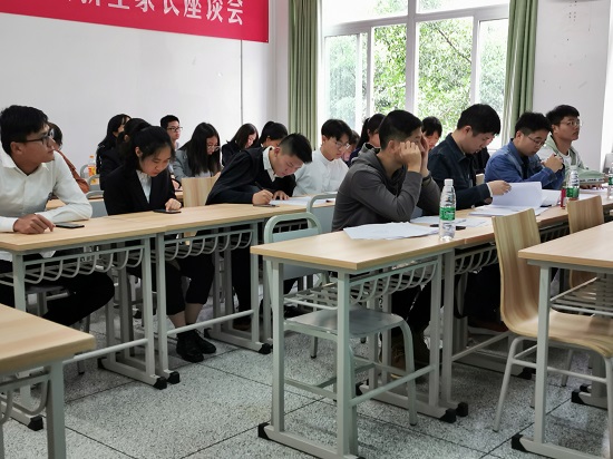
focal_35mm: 42
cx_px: 306
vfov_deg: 34.3
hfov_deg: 44.8
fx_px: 743
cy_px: 230
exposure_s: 1/50
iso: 100
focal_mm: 5.56
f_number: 1.6
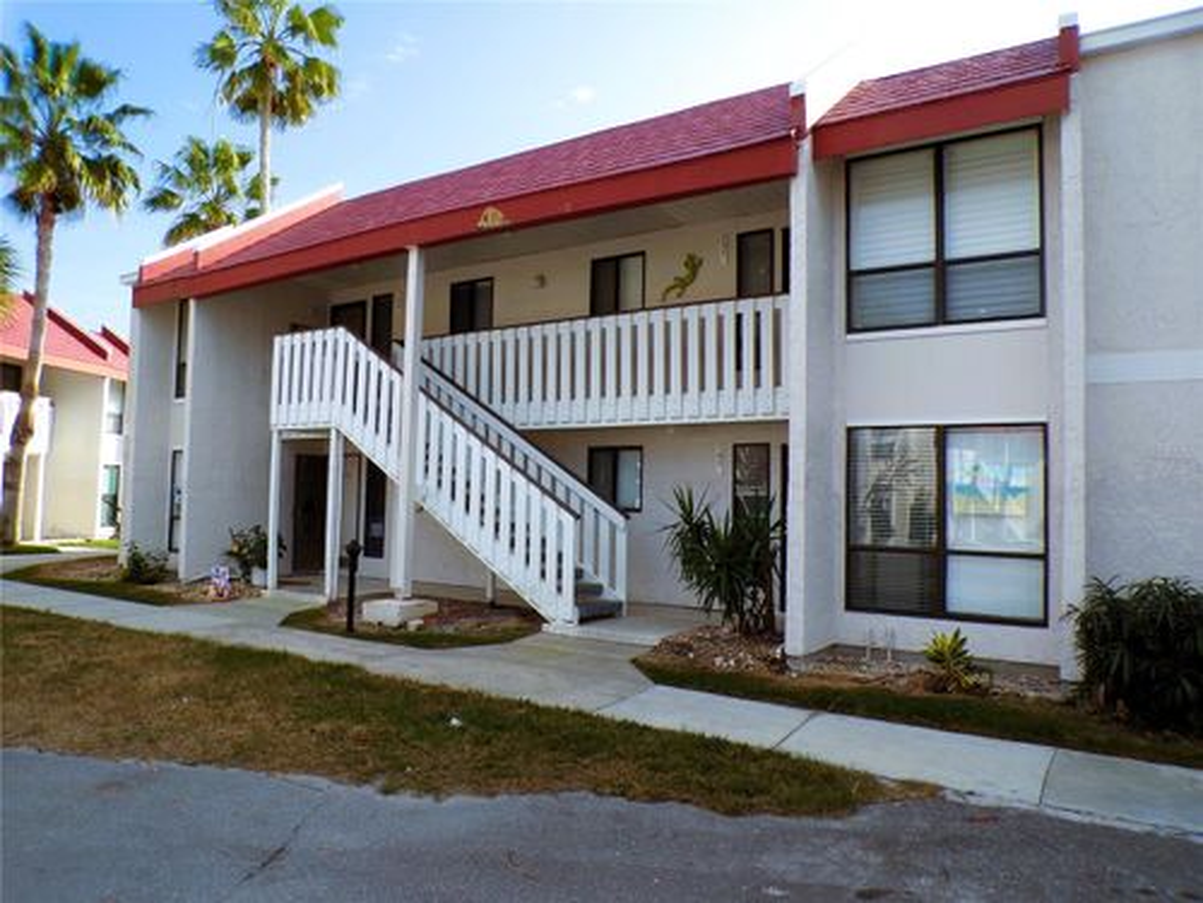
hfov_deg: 71.6
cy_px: 452
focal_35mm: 24
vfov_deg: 56.8
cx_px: 602
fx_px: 834
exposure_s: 1/400
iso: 100
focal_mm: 4.3
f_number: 4.4
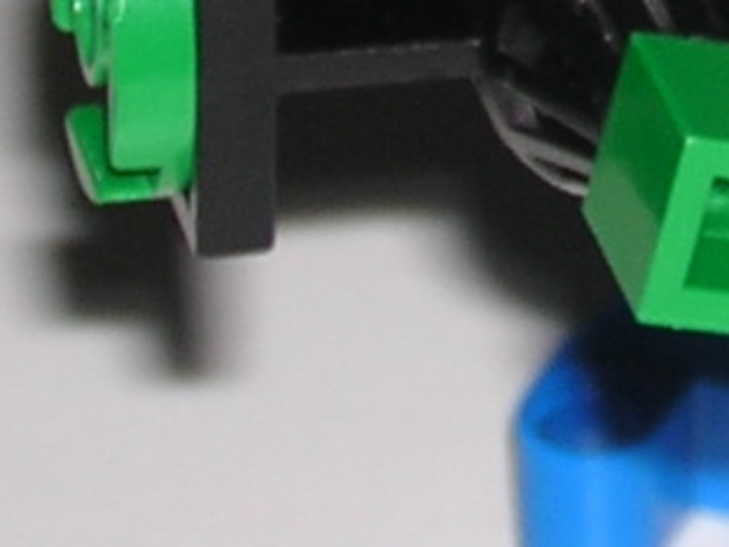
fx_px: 10467
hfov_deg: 4.0
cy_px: -785
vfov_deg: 3.0
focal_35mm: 497
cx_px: 1201
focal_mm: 12.6
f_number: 4.4
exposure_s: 1/60.1
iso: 100
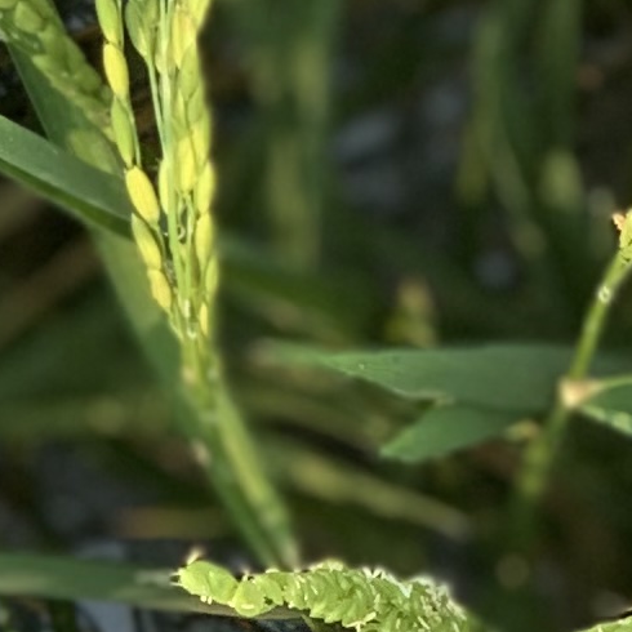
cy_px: 266
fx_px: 7808
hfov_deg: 4.6
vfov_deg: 4.6
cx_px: 766
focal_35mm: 378
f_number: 2.4
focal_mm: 6
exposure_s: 1/217
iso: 16
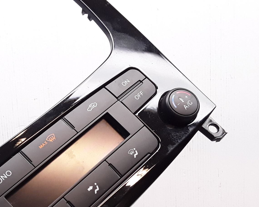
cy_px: 167
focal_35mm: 49
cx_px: 47
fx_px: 376
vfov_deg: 30.1
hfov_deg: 36.6
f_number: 1.9
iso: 100
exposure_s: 1/120
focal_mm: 2.91
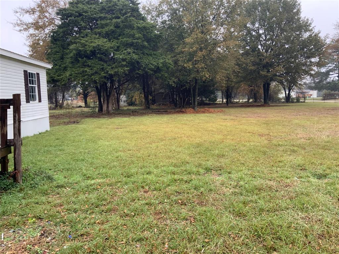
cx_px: 170
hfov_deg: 61.7
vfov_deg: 48.2
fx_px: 284
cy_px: 127
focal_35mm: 29
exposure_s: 1/122
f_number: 1.8
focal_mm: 3
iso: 40
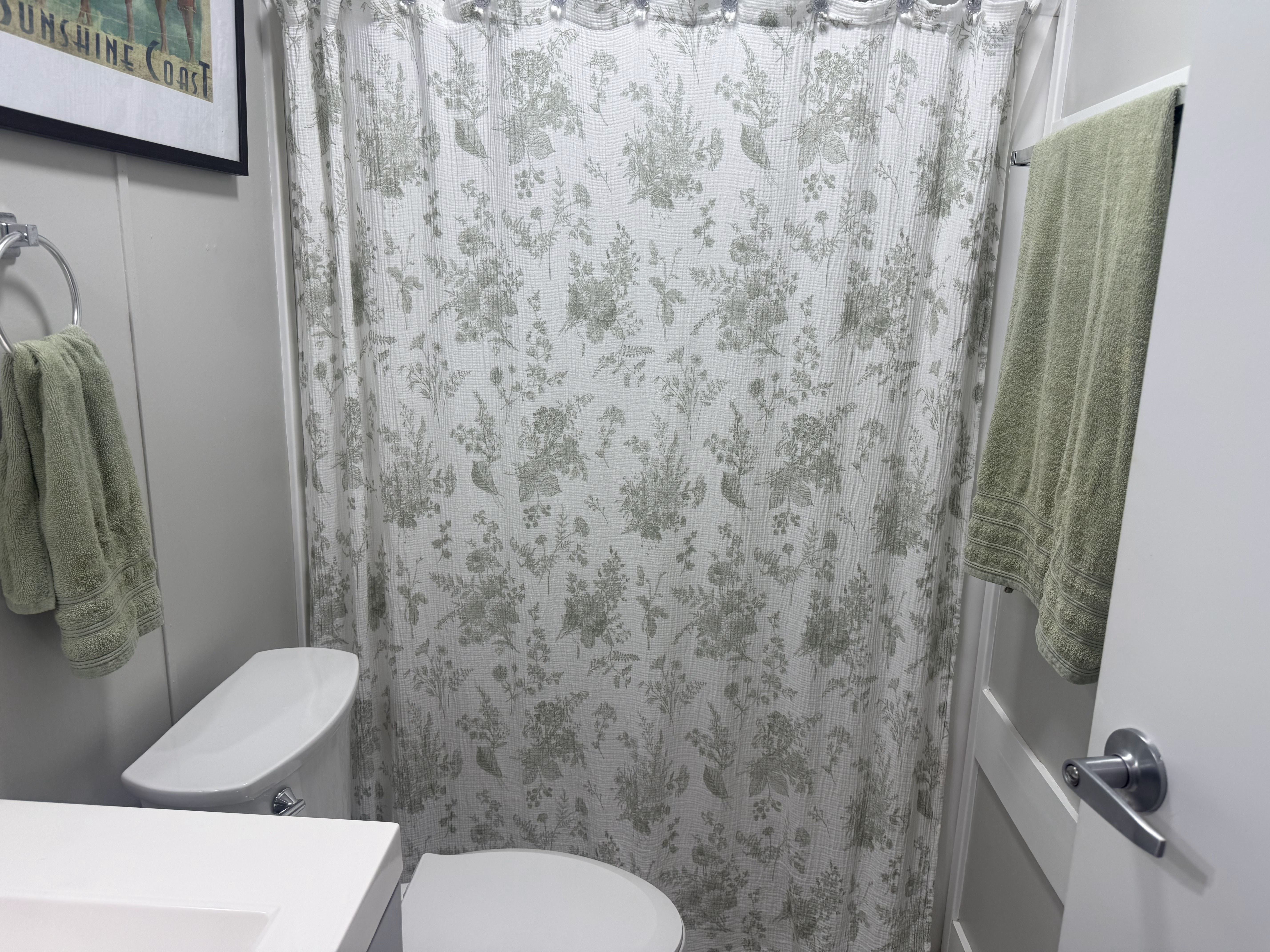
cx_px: 635
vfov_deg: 56.8
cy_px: 476
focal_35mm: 24
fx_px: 881
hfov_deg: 71.6
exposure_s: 1/120
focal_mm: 6.76
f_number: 1.78
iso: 80
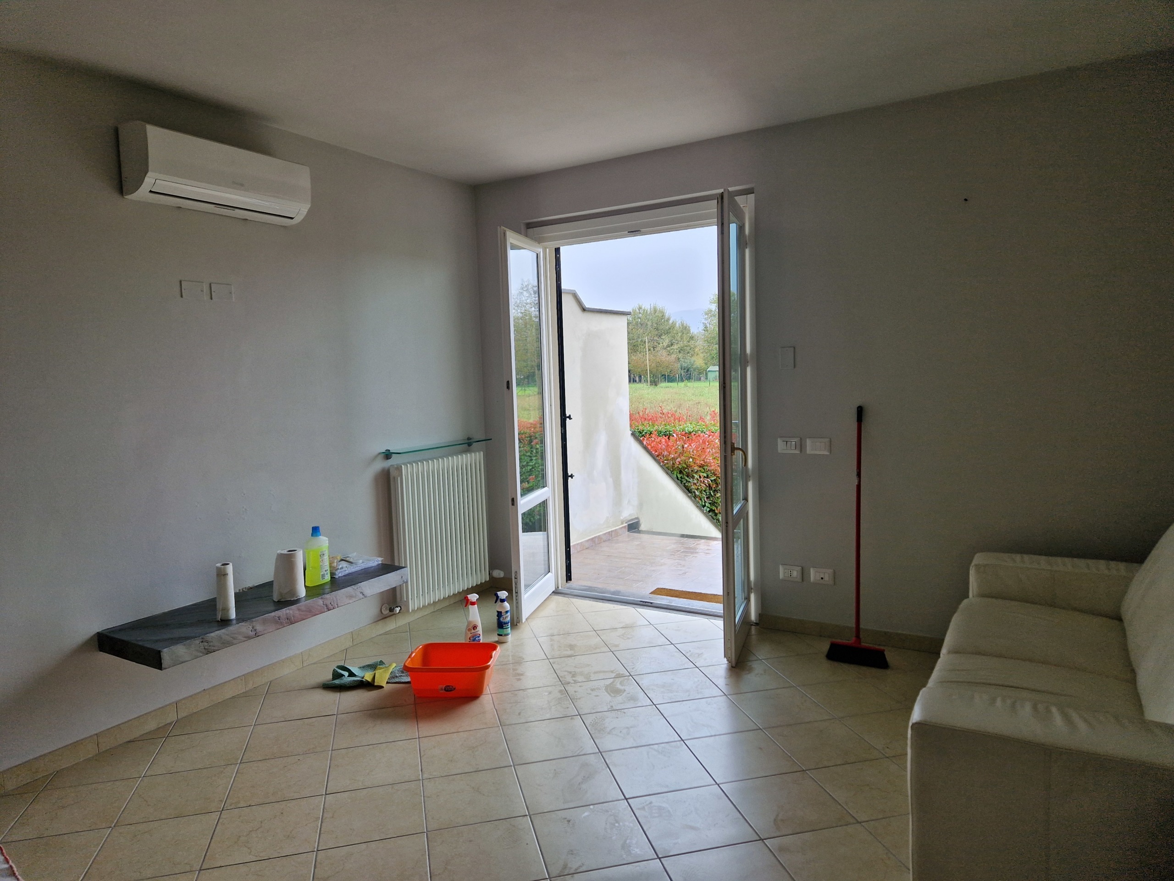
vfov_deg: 58.9
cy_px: 440
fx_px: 780
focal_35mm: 23
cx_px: 587
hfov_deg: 73.9
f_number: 1.8
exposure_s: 1/100
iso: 50
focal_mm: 5.4
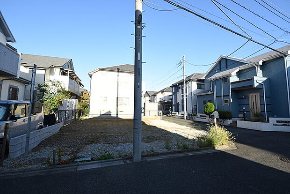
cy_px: 97
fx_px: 121
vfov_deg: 77.4
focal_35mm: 15
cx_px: 145
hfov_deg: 100.4
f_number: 5.6
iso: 100
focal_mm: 10
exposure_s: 1/250
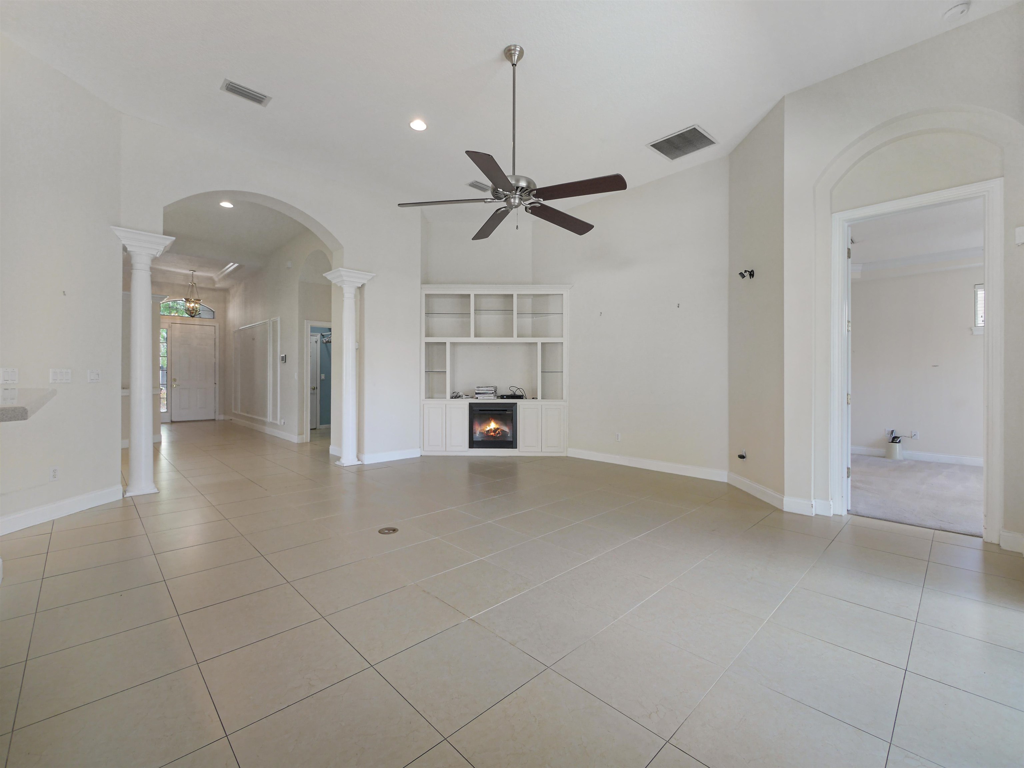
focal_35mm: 14
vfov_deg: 85.7
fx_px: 414
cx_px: 512
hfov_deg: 102.1
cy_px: 384
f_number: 4
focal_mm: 7
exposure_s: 1/20
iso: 400
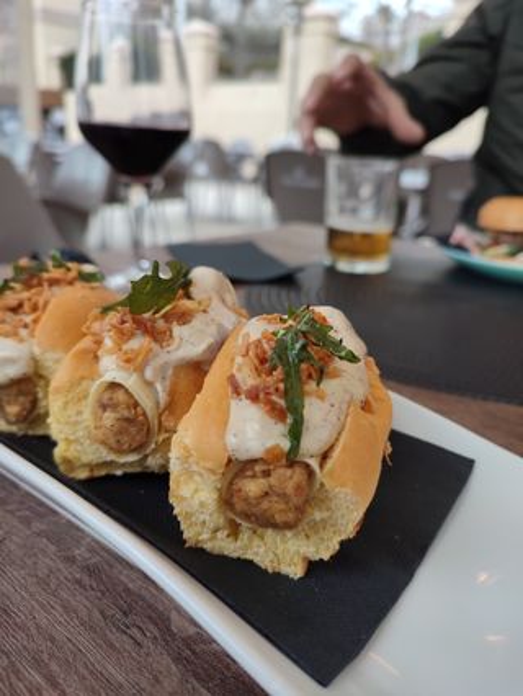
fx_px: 503
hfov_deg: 54.9
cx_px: 262
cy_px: 348
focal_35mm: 25
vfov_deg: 69.4
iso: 86
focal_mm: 6.04
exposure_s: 1/50
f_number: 1.9
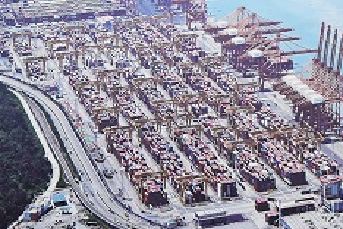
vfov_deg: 13.4
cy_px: -46
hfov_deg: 17.9
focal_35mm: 99
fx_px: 943
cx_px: 544
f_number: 4
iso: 320
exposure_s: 1/30
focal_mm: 29
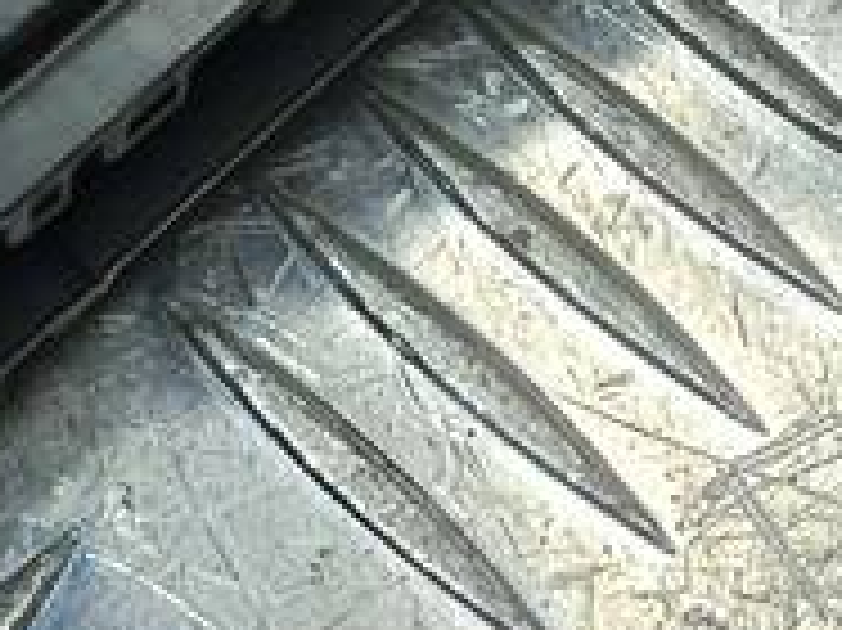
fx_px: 3330
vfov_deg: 9.7
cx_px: -266
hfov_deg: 13.8
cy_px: -814
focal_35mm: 137
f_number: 1.8
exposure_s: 1/100
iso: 40
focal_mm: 4.6
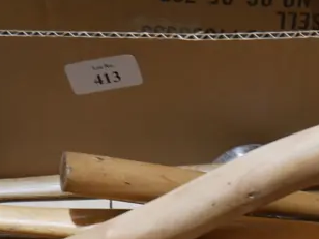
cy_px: 369
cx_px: 209
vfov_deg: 10.7
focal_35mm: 133
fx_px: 1226
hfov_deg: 14.8
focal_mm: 20
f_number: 4.4
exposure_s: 1/60
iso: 320
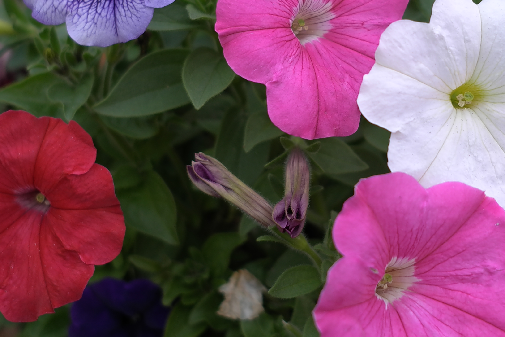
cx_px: 311
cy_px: 96
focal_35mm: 70
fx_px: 982
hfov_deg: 28.8
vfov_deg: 19.4
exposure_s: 1/160
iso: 100
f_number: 2.8
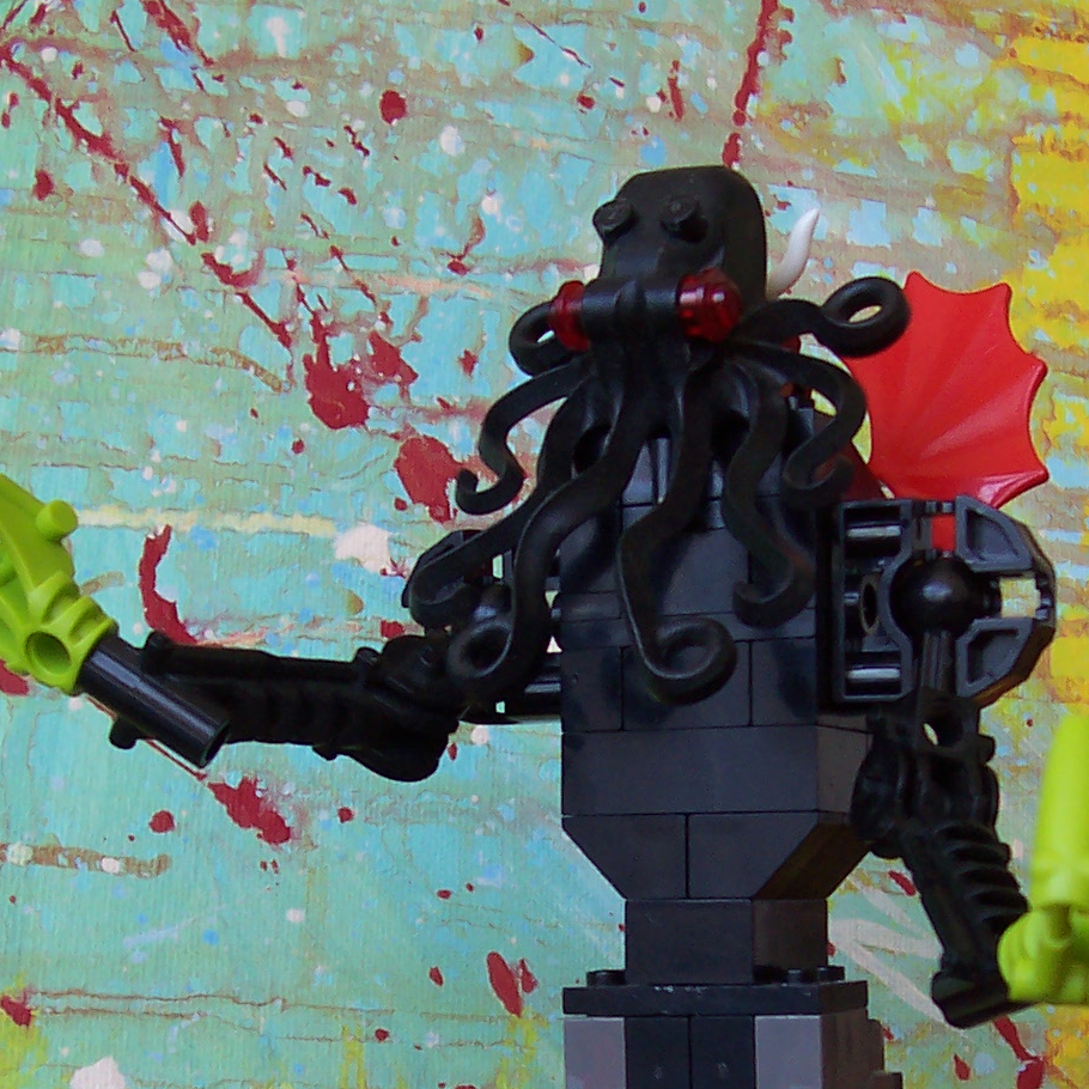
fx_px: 2598
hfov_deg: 23.6
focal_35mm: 73
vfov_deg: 23.3
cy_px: 884
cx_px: 637
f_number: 2.8
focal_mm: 5.6
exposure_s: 1/90
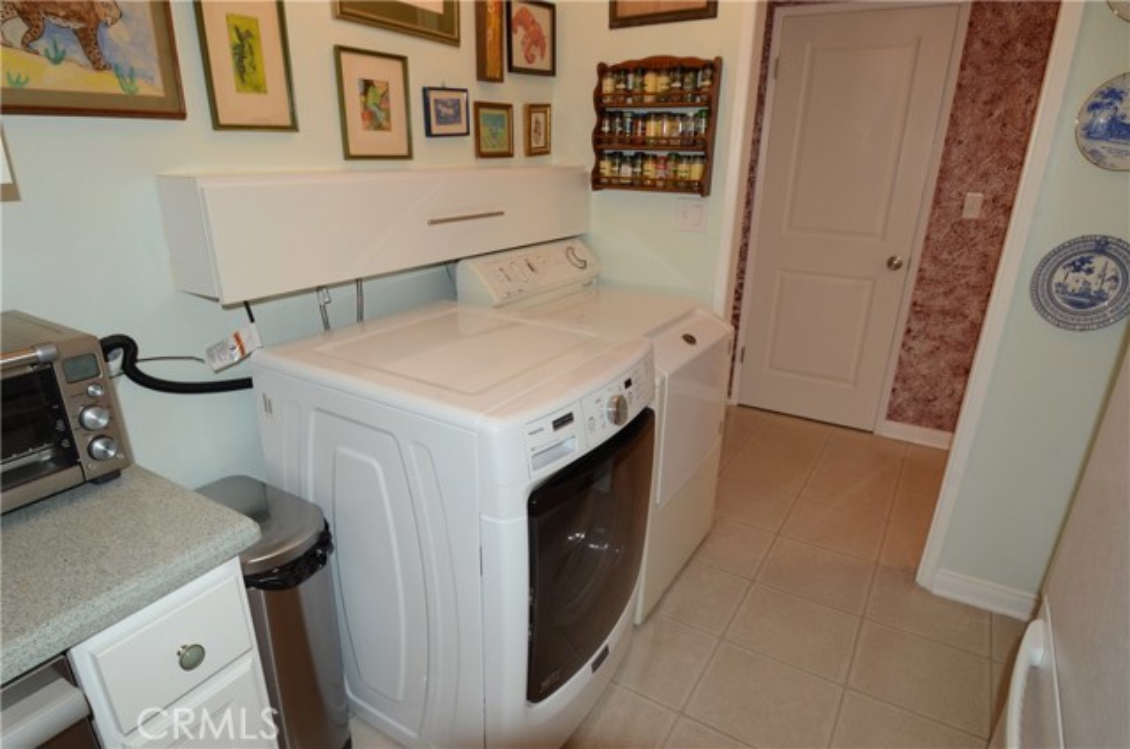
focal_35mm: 20
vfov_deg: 63.0
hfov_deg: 85.5
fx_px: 611
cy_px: 374
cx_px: 565
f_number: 10
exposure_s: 1/60
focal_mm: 13
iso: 800
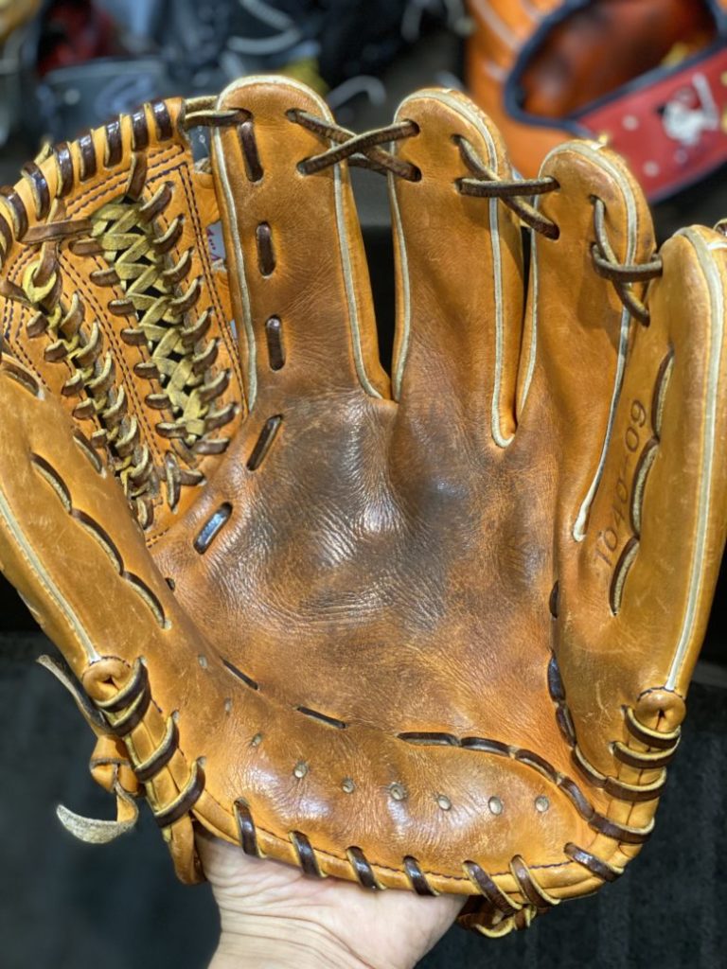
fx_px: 1456
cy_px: 484
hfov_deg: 28.0
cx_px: 364
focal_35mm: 52
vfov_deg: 36.8
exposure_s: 1/122
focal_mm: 6
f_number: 2
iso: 250
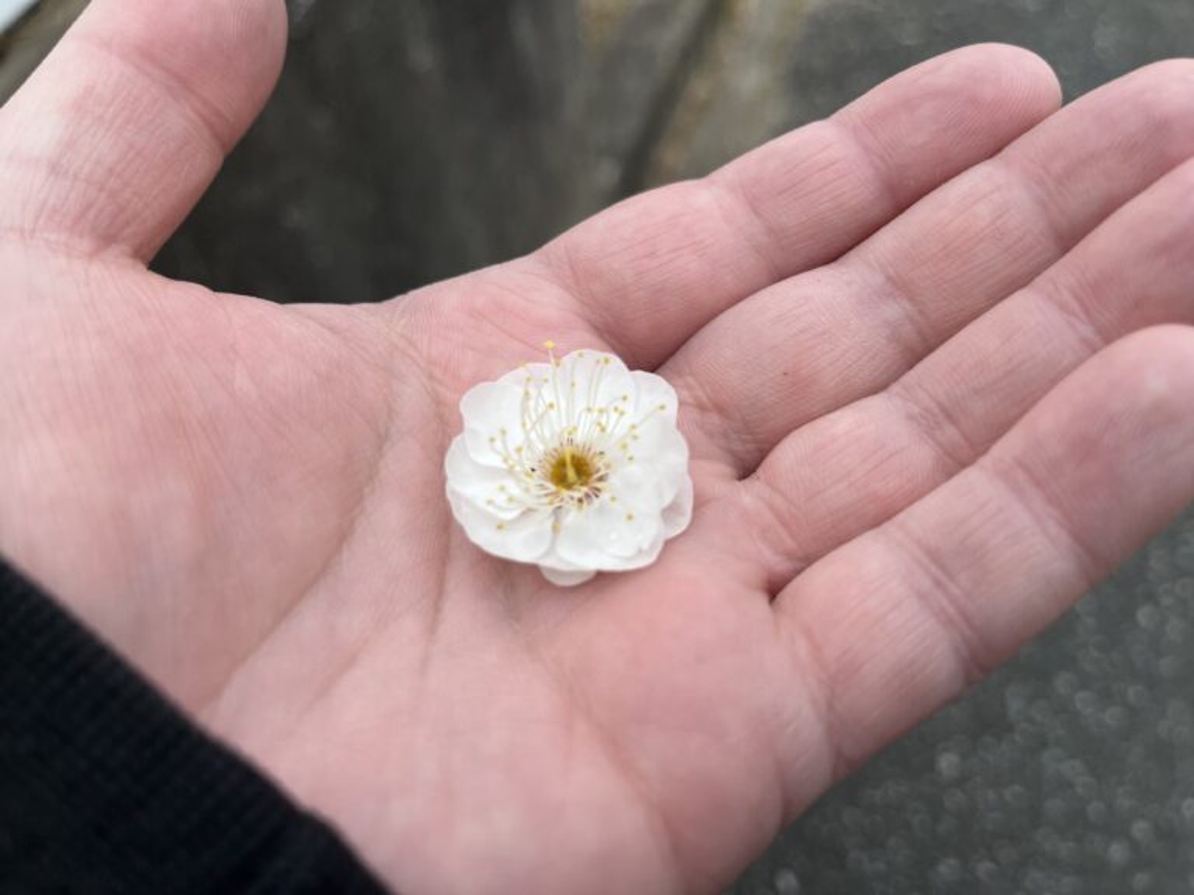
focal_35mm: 26
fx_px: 897
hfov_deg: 67.3
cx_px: 597
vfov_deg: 53.1
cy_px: 448
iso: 50
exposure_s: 1/943
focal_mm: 5.1
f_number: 1.6
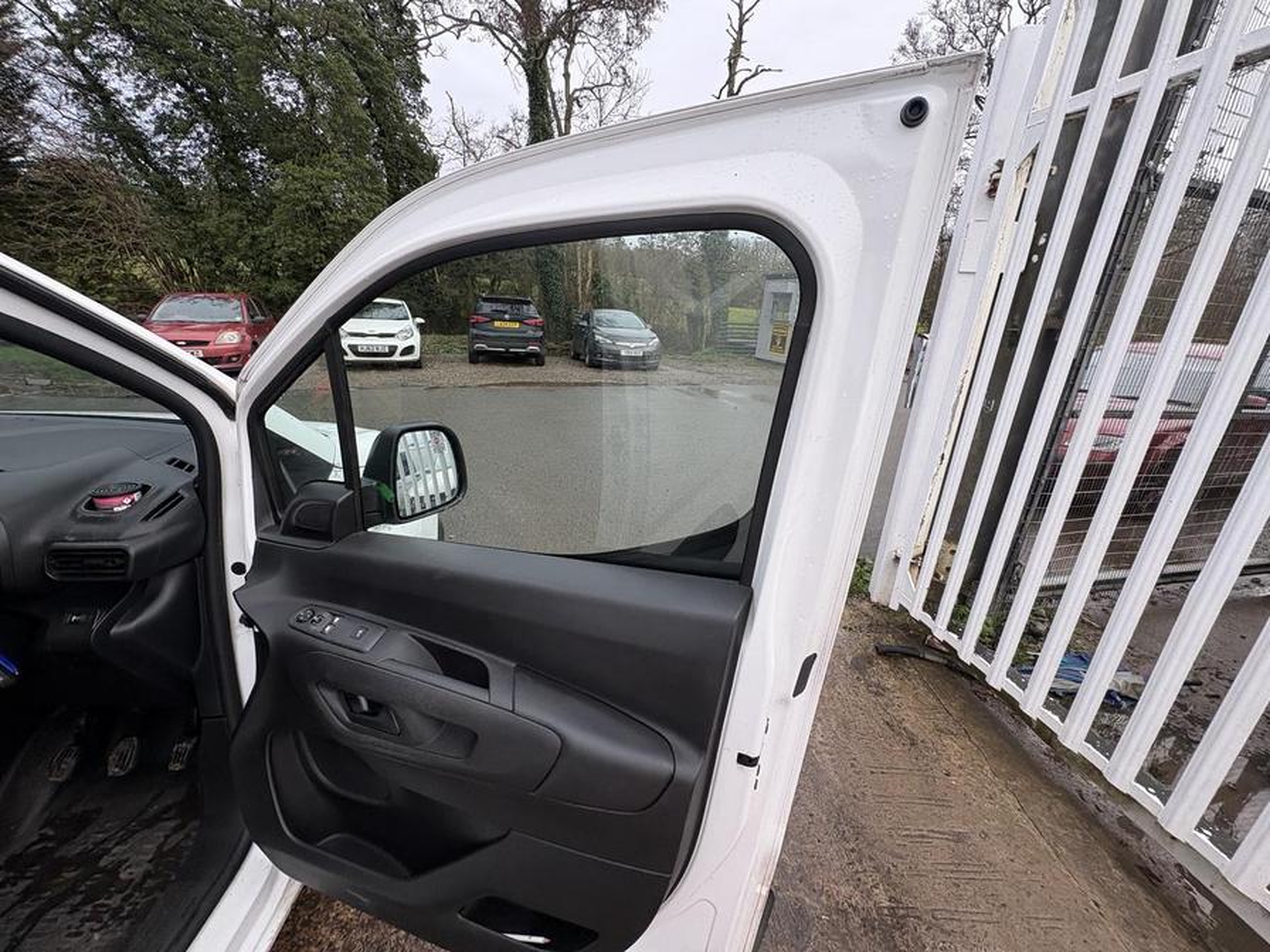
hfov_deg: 102.1
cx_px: 635
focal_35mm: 14
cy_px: 476
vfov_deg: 85.7
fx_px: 514
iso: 40
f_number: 2.2
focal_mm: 2.22
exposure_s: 1/230
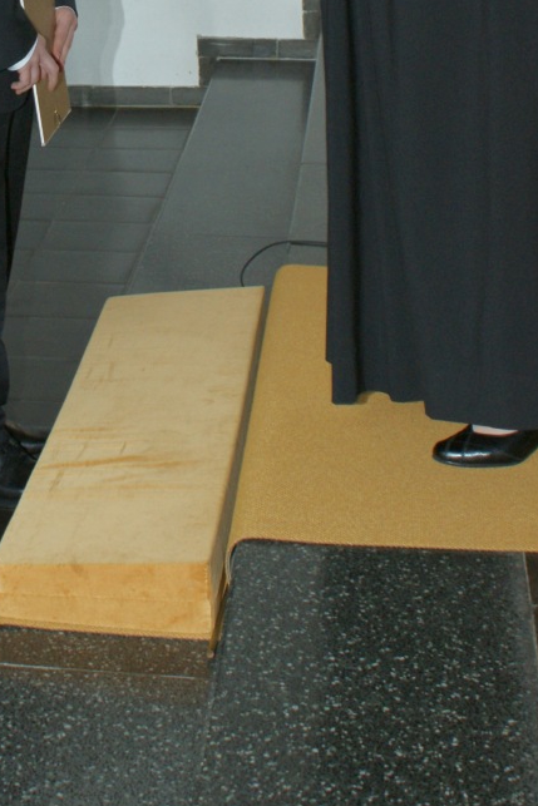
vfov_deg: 21.1
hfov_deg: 14.9
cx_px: 89
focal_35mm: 91
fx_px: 2039
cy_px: -103
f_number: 5.6
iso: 400
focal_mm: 26
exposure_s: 1/60
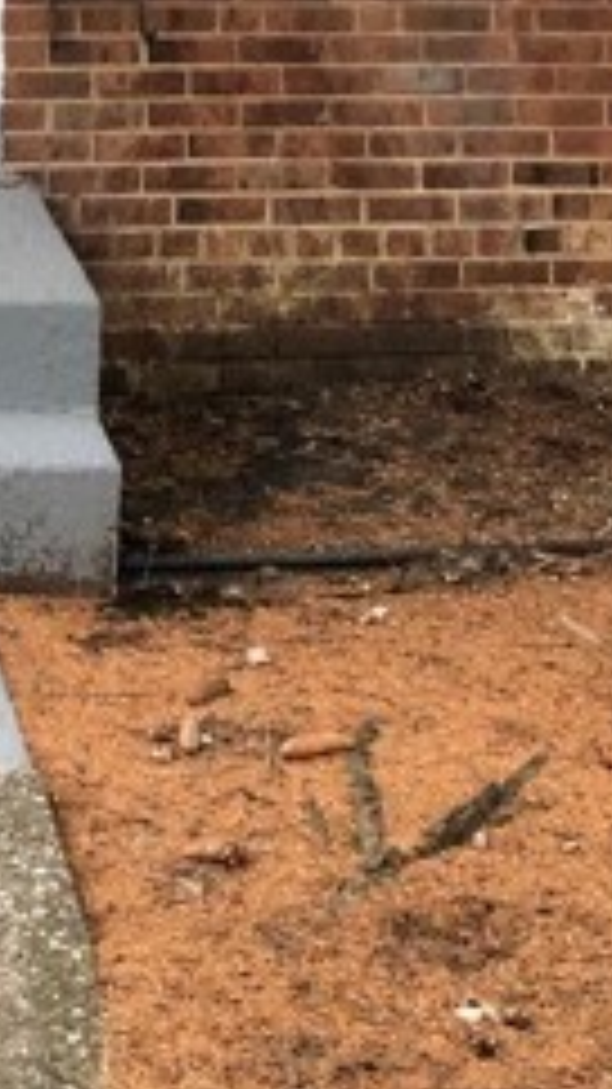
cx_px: 176
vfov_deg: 20.0
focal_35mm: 97
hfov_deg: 12.4
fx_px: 2800
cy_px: -378
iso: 40
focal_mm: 3.99
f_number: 1.8
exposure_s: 1/30
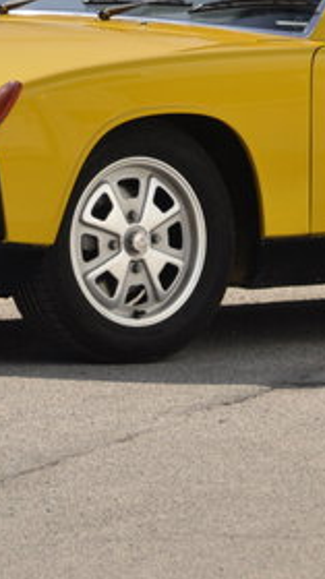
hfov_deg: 1.9
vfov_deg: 3.5
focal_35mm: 624
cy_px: 114
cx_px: 240
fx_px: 9590
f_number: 6
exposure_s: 1/640
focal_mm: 145
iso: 500
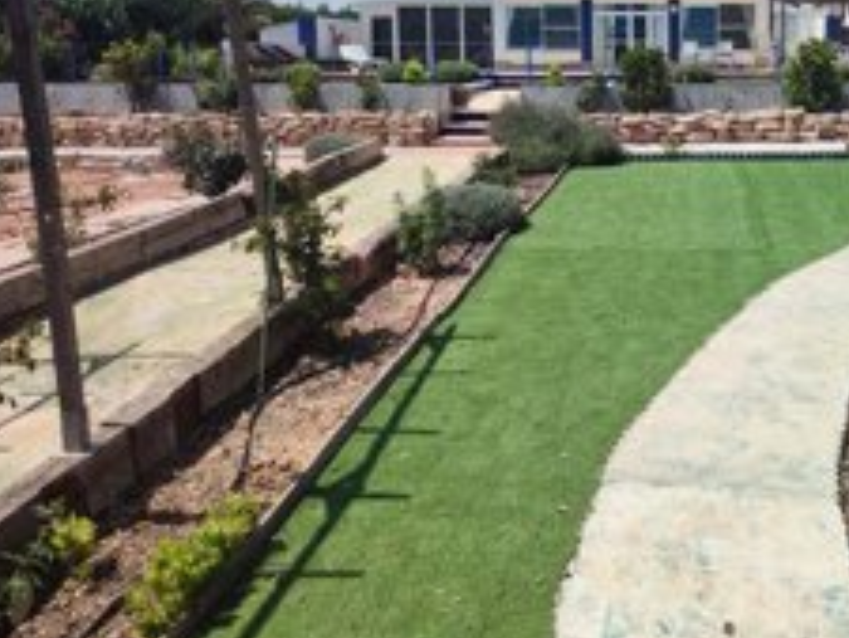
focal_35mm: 40
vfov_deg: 35.4
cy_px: 181
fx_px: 982
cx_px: 657
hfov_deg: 44.9
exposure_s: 1/1029
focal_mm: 6.04
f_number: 1.9
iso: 50
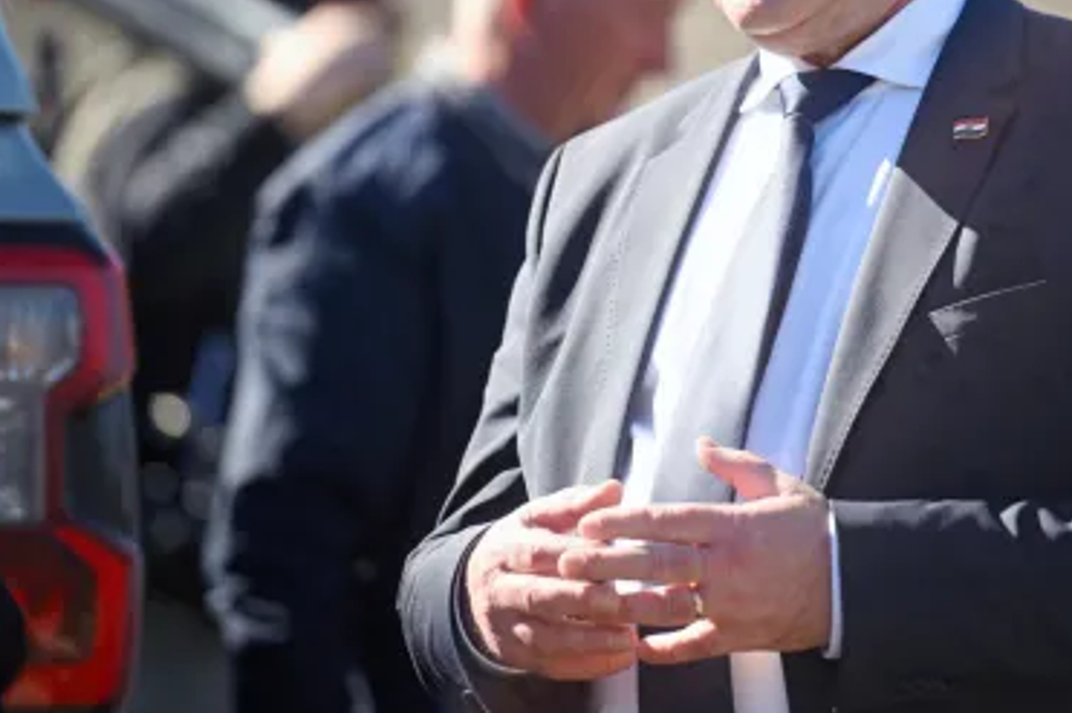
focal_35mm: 334
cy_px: 169
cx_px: 740
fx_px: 9941
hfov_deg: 6.2
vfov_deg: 4.1
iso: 100
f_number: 3.2
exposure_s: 1/640
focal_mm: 200
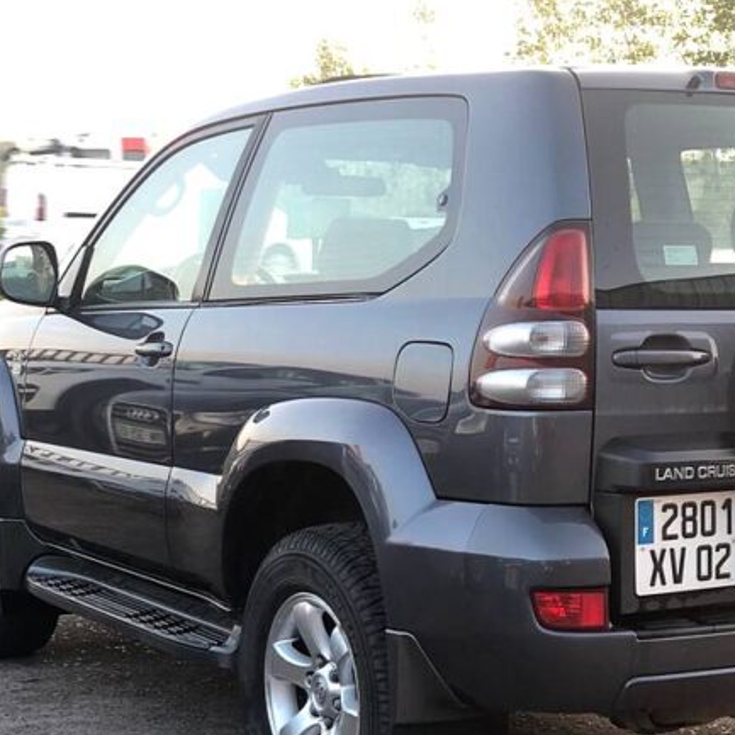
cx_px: 530
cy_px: 411
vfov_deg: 20.4
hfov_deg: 20.3
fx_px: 2042
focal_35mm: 85
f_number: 2.4
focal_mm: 6
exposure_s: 1/60
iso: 40
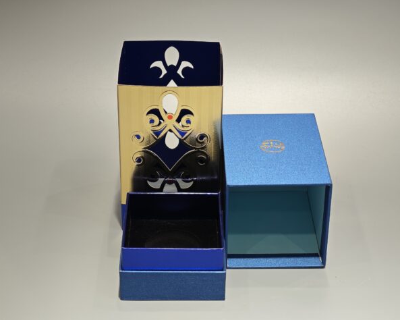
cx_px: 190
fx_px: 935
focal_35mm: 79
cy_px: 161
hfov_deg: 24.1
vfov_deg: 19.4
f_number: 2
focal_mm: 10.1
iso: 160
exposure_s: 1/100
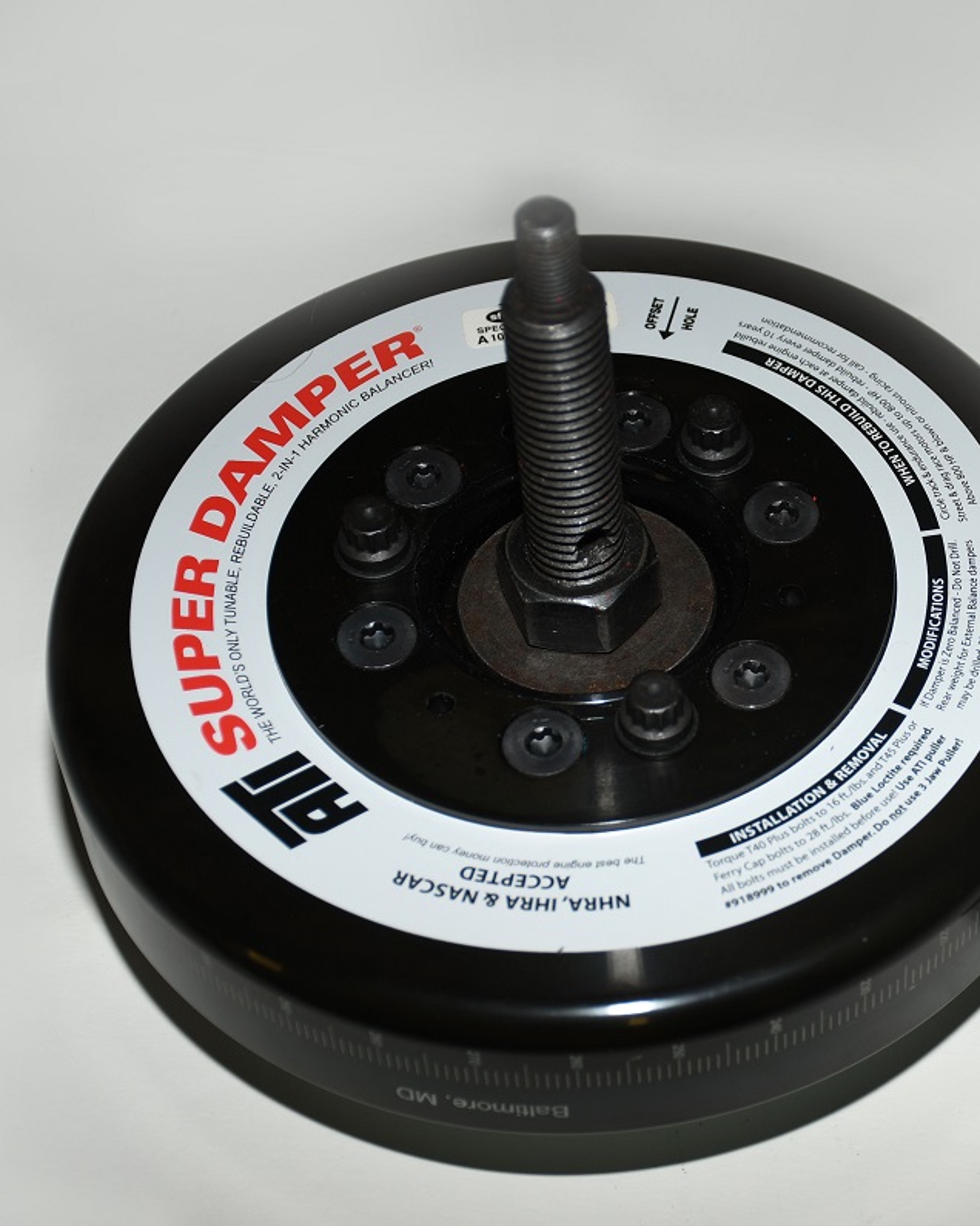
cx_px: 874
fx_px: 3082
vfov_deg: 22.5
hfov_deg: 17.8
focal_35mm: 85
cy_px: 612
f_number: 4.5
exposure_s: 1/60
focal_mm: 40
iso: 100
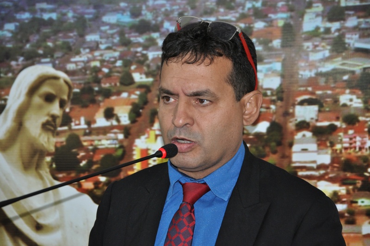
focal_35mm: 158
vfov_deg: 8.7
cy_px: 123
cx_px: 185
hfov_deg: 13.1
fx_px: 1616
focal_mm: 105
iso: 800
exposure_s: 1/60
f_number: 5.6
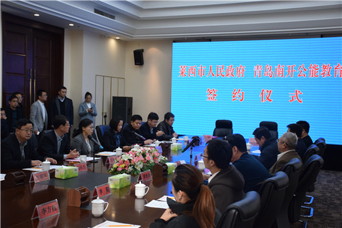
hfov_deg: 43.6
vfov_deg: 29.8
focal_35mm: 45
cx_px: 171
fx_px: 427
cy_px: 114
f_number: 4
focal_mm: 30
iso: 1800
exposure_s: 1/500
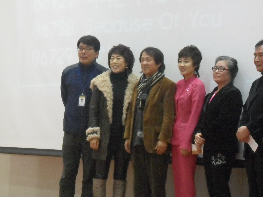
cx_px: 144
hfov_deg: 15.3
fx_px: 980
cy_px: 109
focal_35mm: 129
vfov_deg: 11.5
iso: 320
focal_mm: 15.9
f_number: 4.7
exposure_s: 1/20
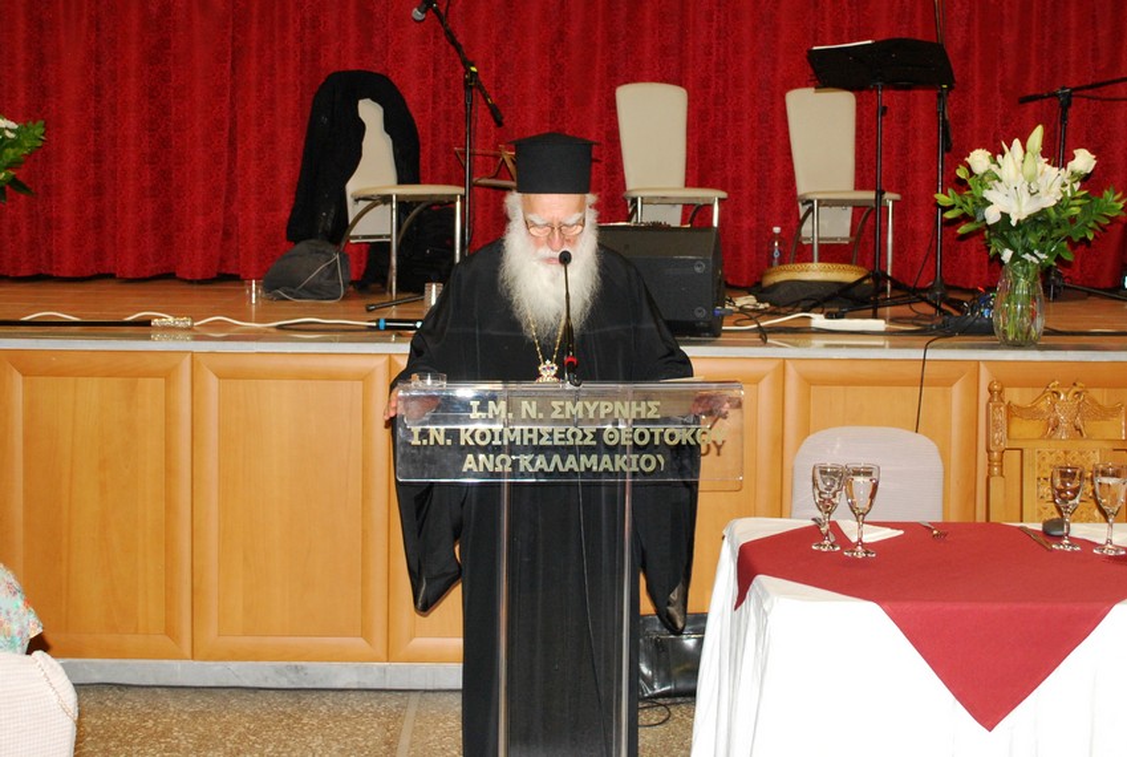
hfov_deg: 49.5
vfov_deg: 34.4
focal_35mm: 39
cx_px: 564
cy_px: 378
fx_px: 1223
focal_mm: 26
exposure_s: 1/60
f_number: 5
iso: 800
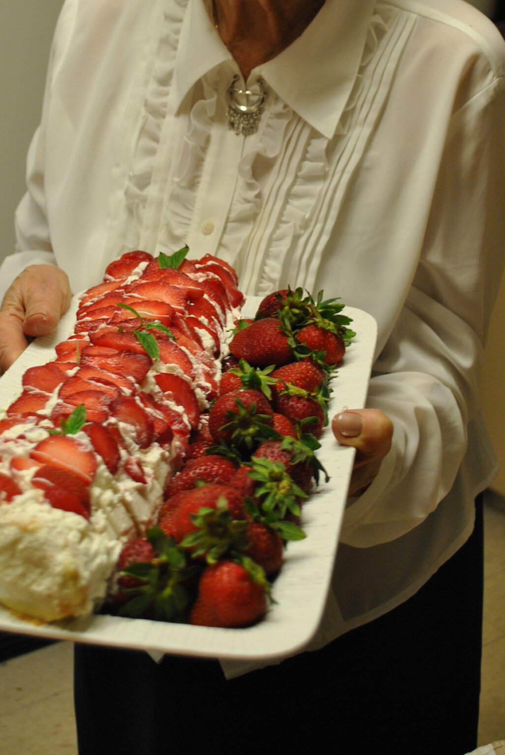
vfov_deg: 32.3
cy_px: 128
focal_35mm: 60
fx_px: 1259
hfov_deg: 22.7
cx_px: 225
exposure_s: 1/30
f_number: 4
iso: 320
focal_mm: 24
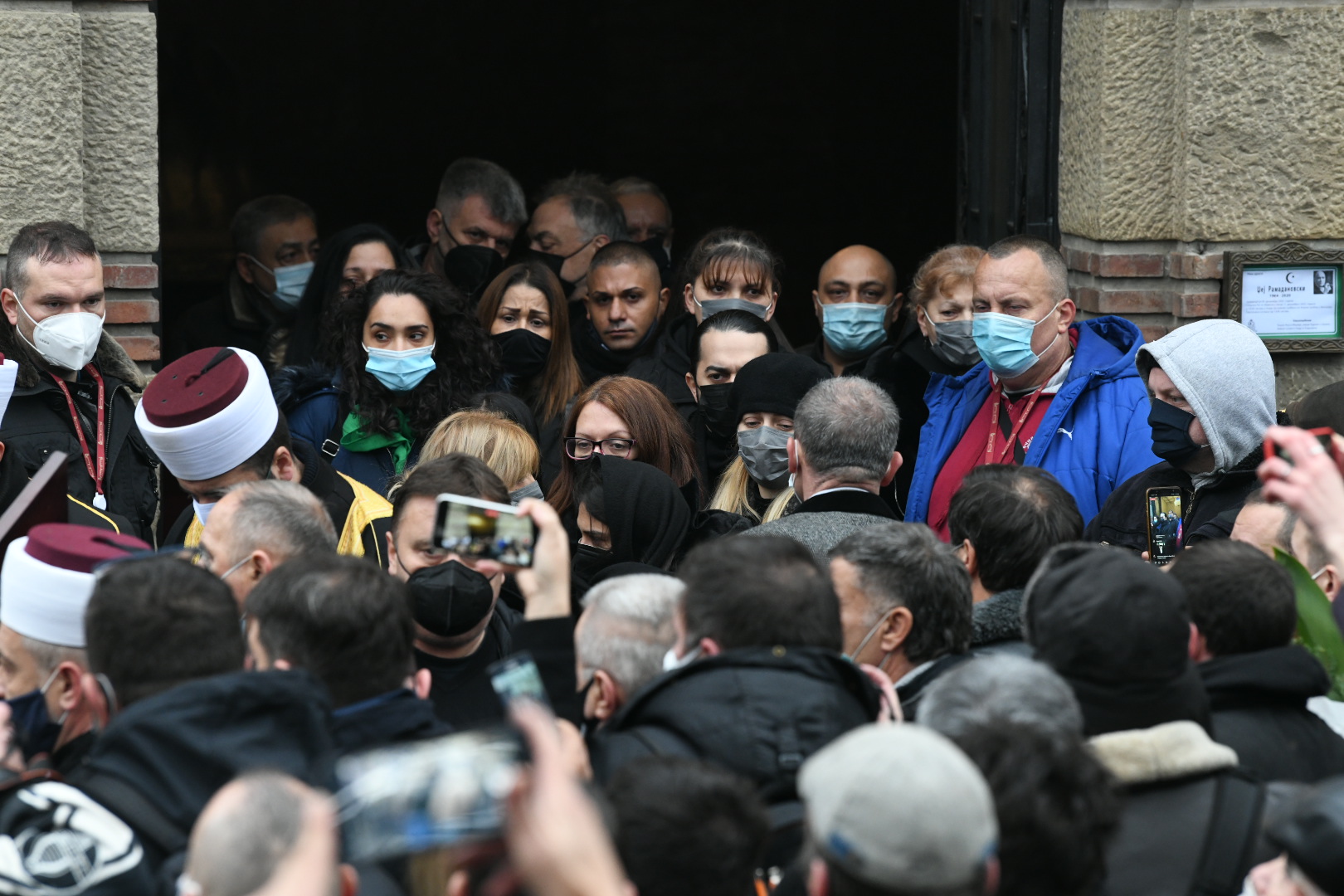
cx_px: 672
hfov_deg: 11.1
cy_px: 448
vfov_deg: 7.4
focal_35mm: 185
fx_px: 6906
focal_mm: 185
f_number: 5.6
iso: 2000
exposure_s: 1/200
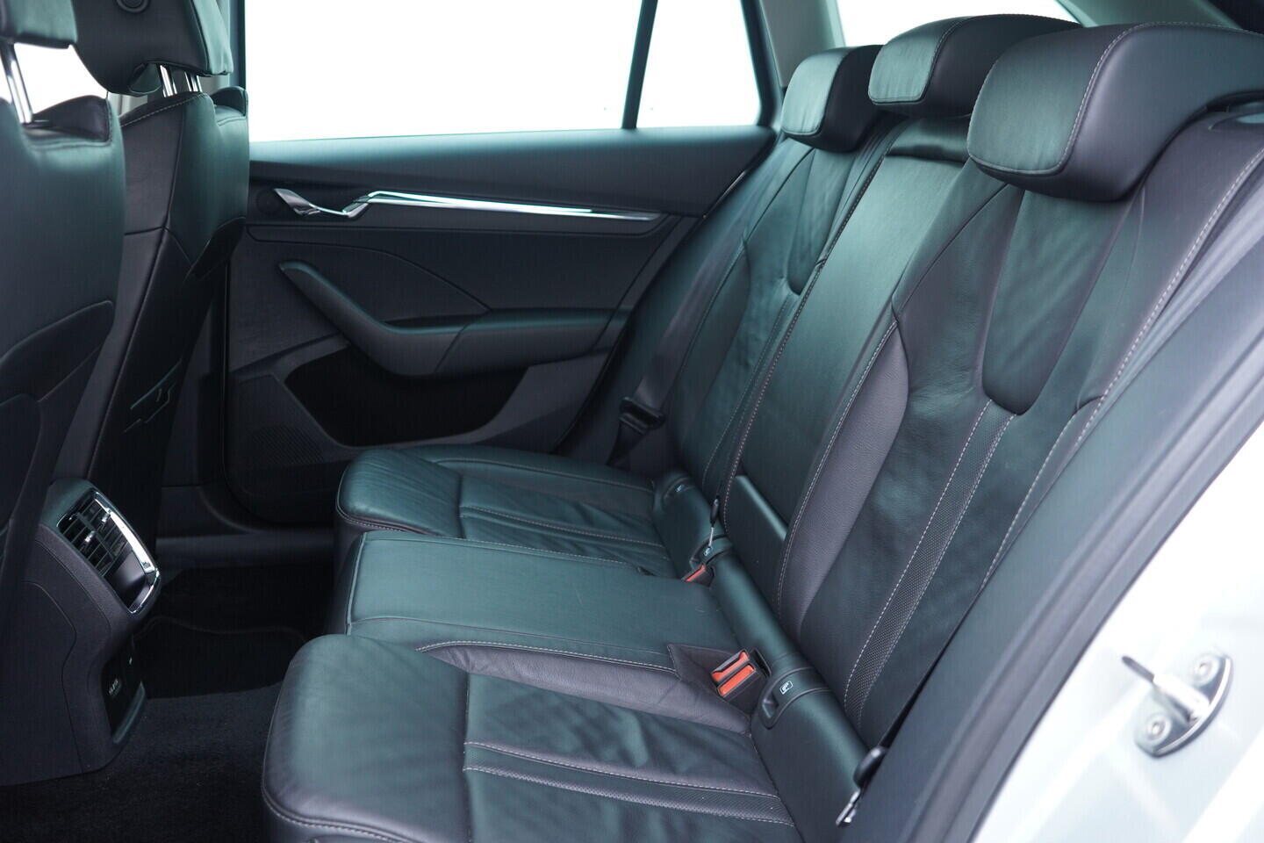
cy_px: 422
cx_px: 632
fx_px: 1264
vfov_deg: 36.9
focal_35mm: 36
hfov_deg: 53.1
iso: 400
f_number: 2.8
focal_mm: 24
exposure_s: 1/40
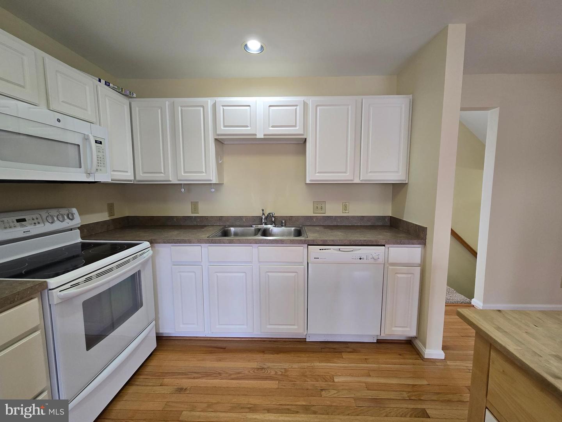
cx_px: 281
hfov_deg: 106.2
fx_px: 211
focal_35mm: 13
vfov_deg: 89.9
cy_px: 211
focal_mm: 2.2
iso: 125
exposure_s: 1/60
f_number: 2.2
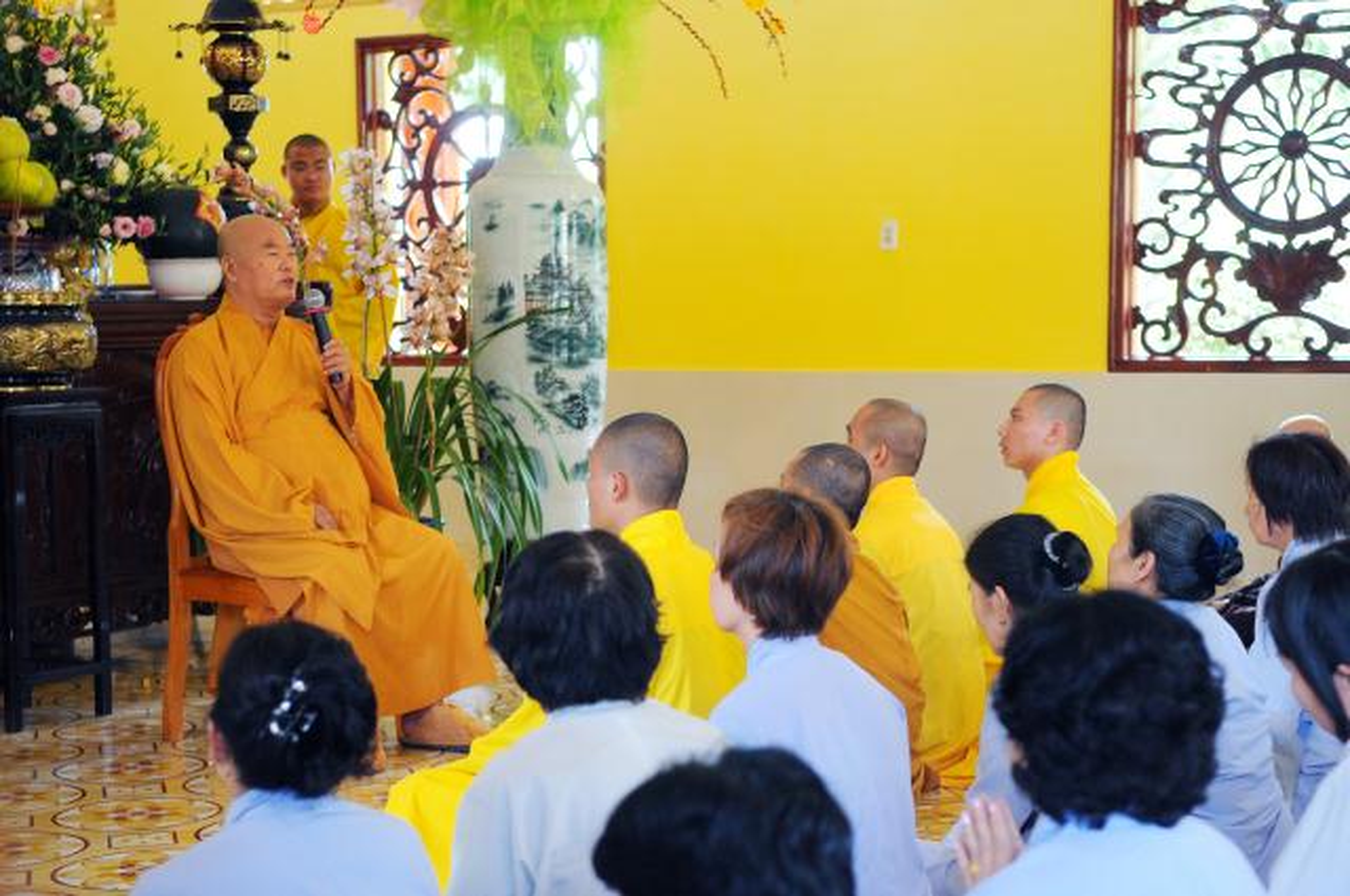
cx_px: 675
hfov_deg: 29.9
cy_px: 448
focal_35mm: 68
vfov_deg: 20.1
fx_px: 2528
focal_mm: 45
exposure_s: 1/50
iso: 640
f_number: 3.2
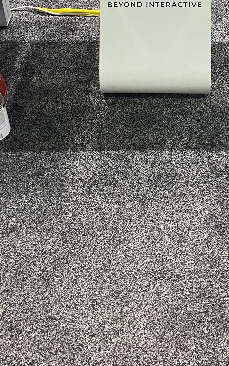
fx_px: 569
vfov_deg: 33.8
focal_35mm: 57
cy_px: 39
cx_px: 161
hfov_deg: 22.6
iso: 200
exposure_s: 1/60
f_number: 1.8
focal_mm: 4.25
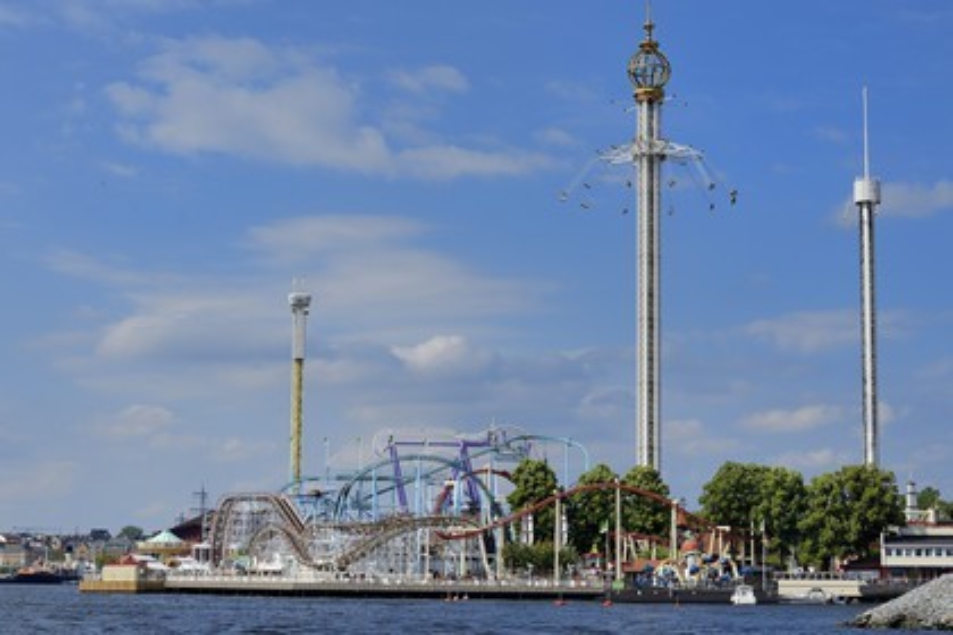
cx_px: 476
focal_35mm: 70
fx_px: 1853
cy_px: 318
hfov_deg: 28.8
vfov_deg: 19.5
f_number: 13
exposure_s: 1/500
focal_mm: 70
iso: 200
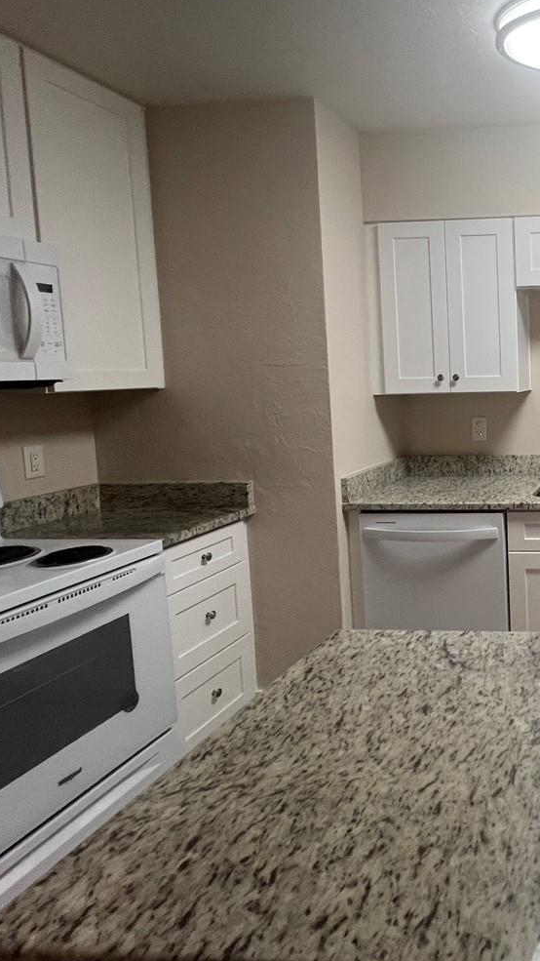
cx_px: 602
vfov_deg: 78.3
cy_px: 416
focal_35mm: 23
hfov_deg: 39.7
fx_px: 586
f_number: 1.8
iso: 160
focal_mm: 1.57
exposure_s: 1/120
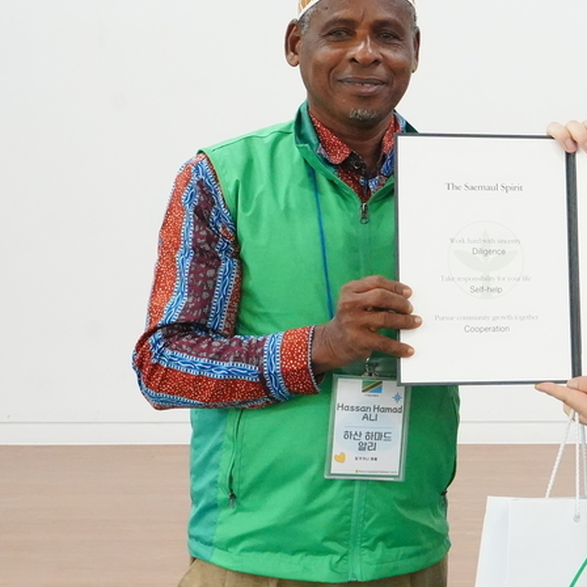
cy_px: 121
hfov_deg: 18.4
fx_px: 1784
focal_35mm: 93
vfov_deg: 18.5
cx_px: 511
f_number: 9
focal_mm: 35
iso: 8000
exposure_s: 1/125
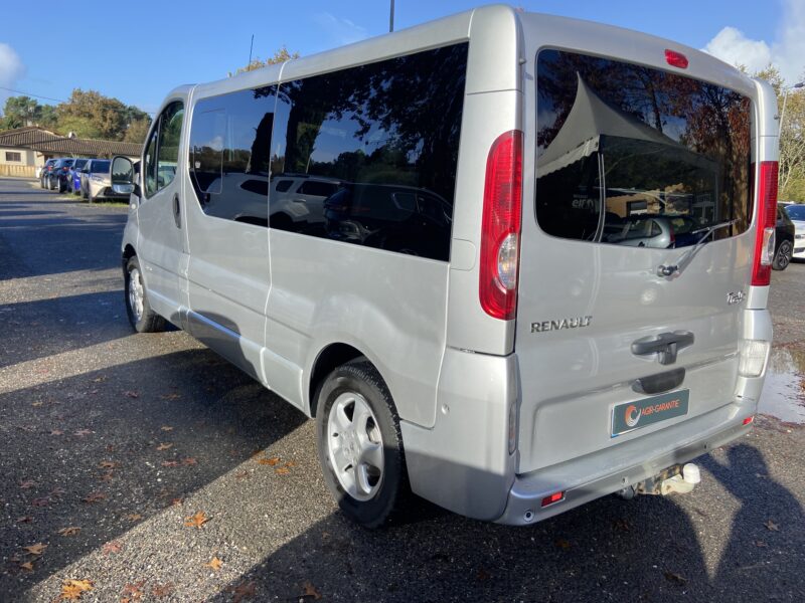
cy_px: 302
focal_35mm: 26
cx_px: 402
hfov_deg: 67.3
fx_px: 605
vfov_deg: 53.1
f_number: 1.8
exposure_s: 1/1585
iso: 32
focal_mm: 4.25
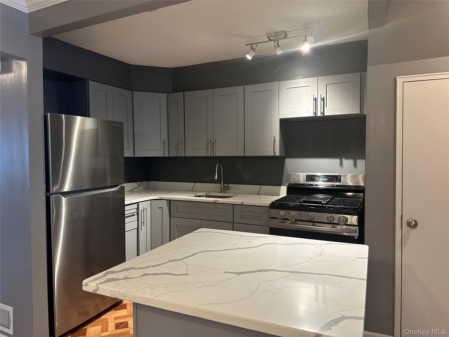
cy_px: 168
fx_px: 311
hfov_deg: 71.6
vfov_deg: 56.8
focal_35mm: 24
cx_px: 224
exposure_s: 1/60
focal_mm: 6.86
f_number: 1.78
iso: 200
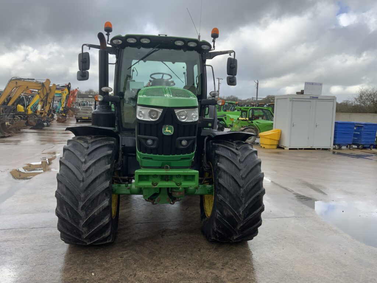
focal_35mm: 29
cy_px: 142
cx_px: 188
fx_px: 316
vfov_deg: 48.2
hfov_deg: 61.7
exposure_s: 1/804
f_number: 1.8
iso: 16
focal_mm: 3
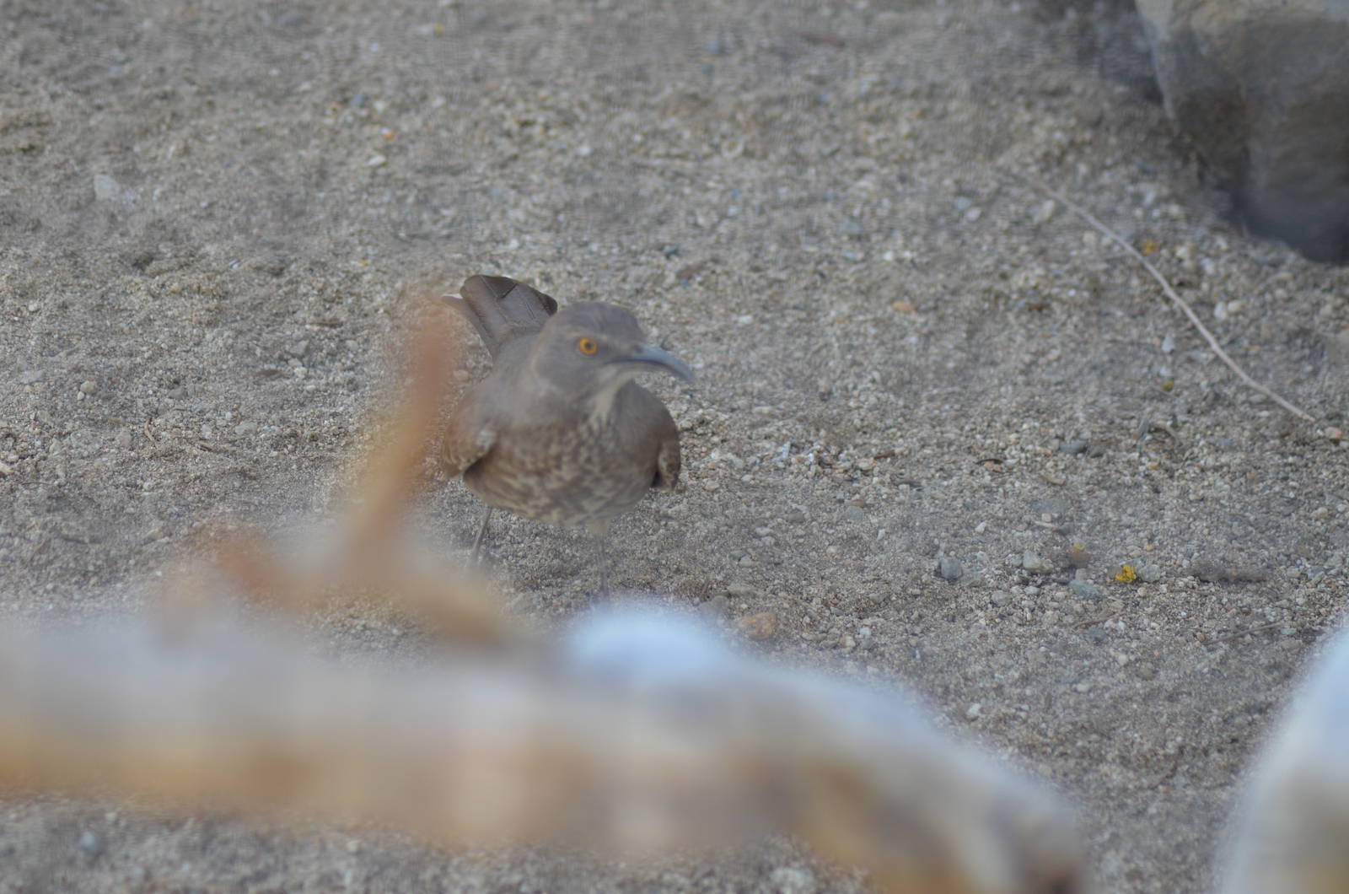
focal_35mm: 174
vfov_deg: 7.9
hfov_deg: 11.8
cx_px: 674
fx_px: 6507
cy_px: 447
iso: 400
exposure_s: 1/400
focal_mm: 116
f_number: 5
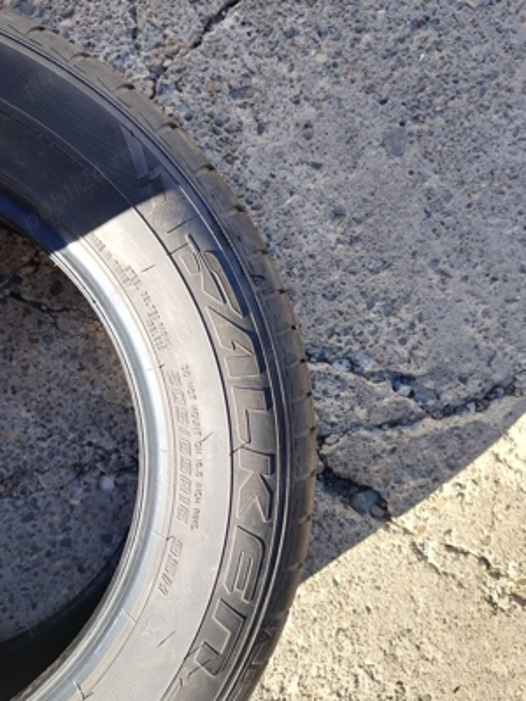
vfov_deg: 67.3
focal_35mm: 26
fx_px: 527
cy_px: 350
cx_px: 263
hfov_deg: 53.1
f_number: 1.8
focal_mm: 6.24
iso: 106
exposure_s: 1/100
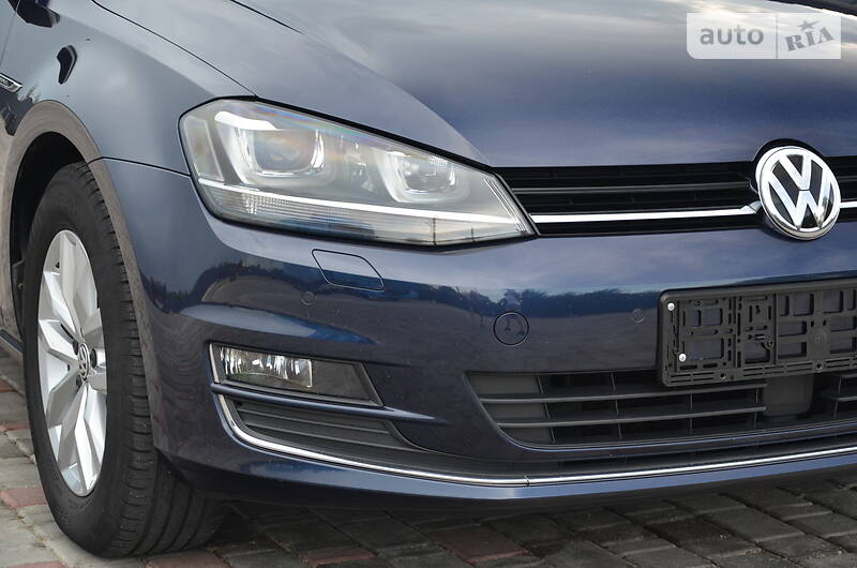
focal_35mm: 78
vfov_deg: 17.4
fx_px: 1853
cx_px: 428
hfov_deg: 26.0
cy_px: 284
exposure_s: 1/60
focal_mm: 52
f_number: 5
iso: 640
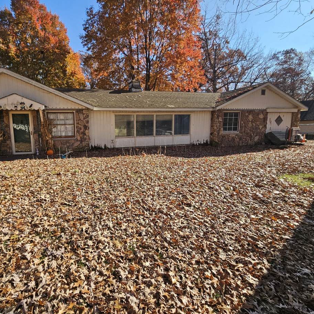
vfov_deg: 87.4
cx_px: 111
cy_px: 151
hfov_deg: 85.1
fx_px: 164
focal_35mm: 16
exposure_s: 1/1081
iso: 50
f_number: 2.2
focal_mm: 2.2
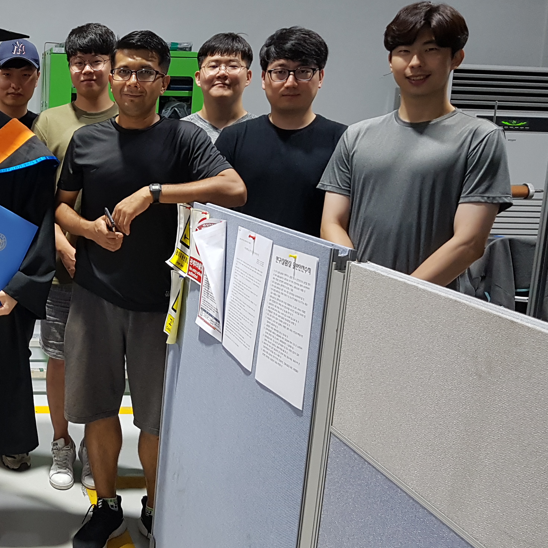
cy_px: 221
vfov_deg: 37.4
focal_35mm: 45
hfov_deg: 35.0
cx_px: 36
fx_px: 806
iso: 160
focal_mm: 4.2
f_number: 1.7
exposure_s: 1/60
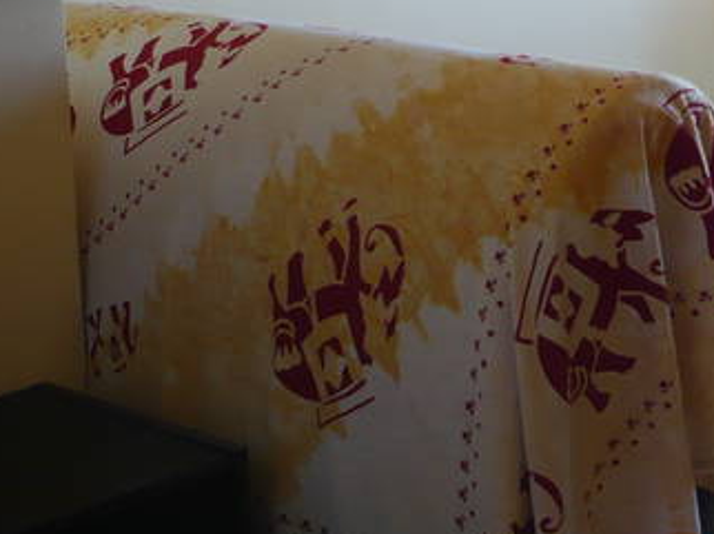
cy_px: 89
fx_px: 1773
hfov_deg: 22.3
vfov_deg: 17.0
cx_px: 612
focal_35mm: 86
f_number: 2.8
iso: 100
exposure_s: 1/40
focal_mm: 5.8
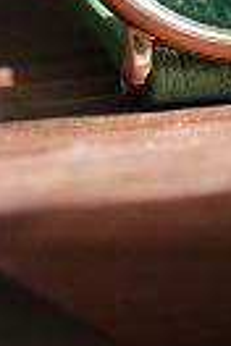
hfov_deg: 2.5
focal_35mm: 556
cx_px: 226
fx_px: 5351
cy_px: -161
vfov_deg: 3.7
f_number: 2.8
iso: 5000
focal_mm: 105
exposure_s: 1/250
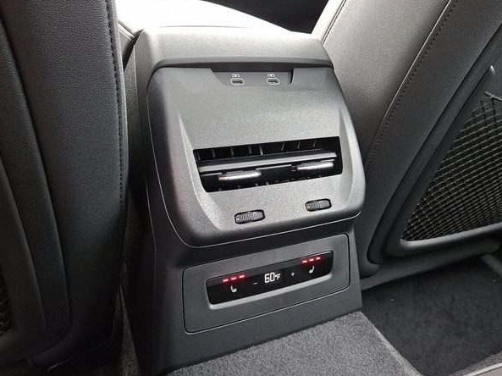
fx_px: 391
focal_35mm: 27
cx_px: 261
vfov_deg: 51.3
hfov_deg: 65.3
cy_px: 177
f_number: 1.8
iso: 139
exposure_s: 1/60.2
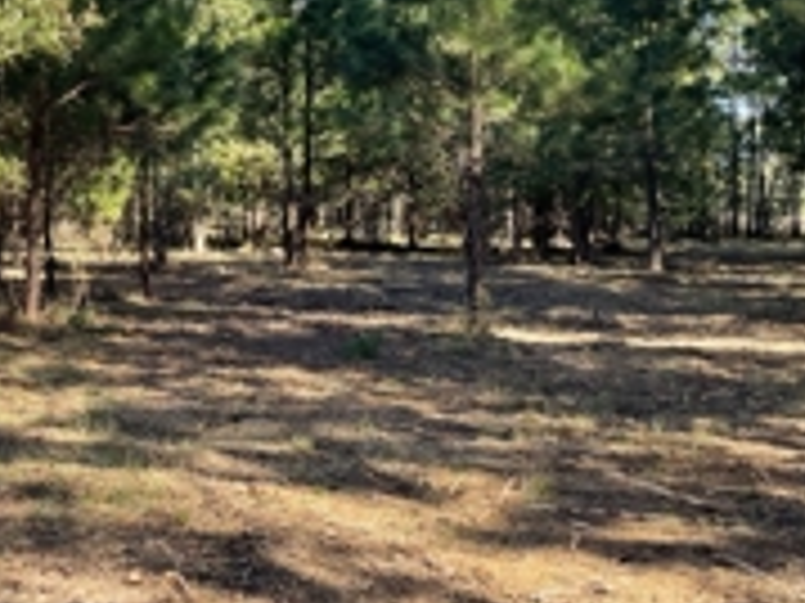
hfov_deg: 32.1
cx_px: 135
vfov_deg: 25.1
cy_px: 234
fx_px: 1348
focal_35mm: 58
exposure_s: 1/662
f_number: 1.6
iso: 32
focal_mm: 4.2
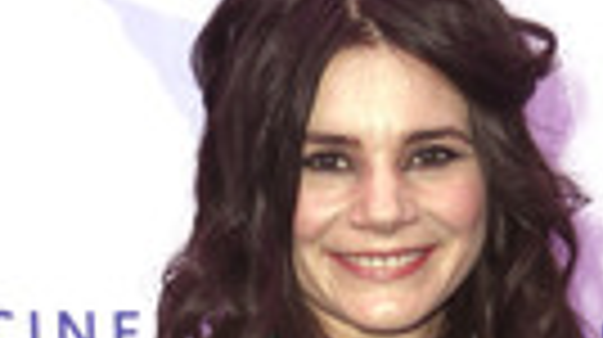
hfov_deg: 8.8
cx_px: 382
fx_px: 3897
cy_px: 744
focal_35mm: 244
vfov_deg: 4.9
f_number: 5.6
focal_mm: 78
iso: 500
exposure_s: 1/250
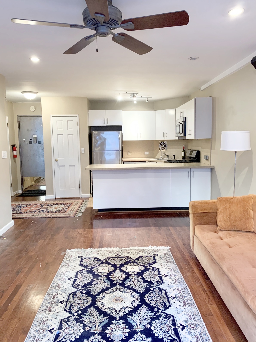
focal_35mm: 26
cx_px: 128
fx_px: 256
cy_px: 171
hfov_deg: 53.1
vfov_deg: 67.3
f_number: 1.8
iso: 320
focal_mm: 4.25
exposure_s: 1/40
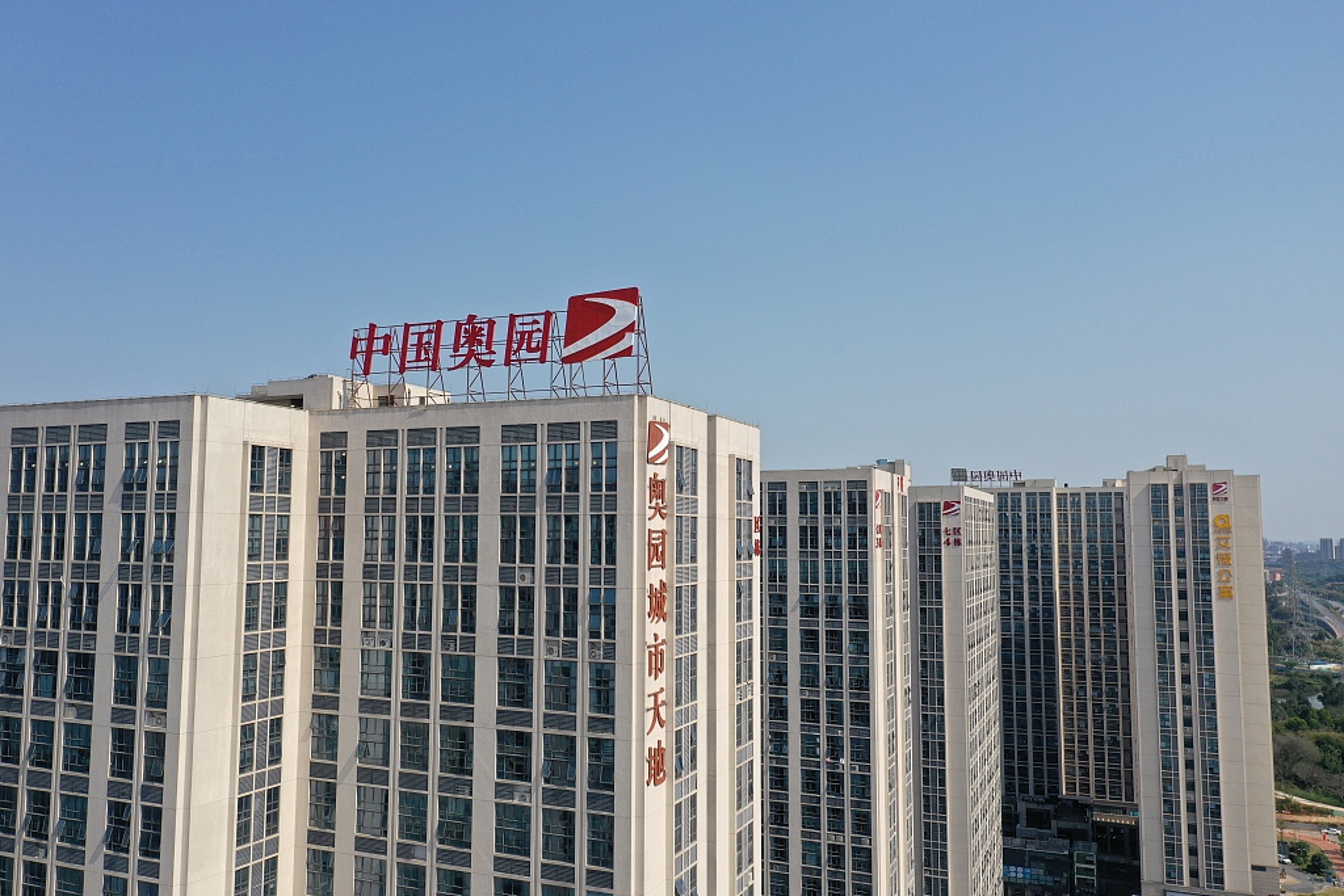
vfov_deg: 46.4
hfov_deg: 65.5
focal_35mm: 28
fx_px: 1045
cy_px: 448
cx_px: 672
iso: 100
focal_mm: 10.26
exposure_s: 1/640
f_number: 5.6
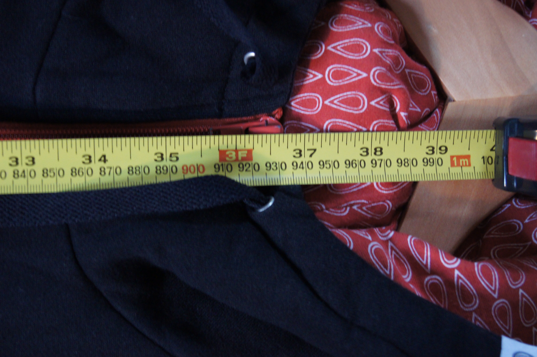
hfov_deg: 24.6
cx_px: 268
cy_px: 178
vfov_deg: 16.5
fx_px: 1230
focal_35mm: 82
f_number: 5.6
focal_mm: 55
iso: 1600
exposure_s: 1/8
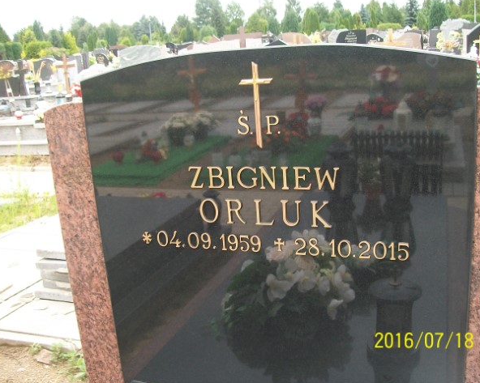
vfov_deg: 39.1
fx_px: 540
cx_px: 241
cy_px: 190
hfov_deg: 48.0
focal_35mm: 38
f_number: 2.7
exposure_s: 1/125
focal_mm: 6
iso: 80
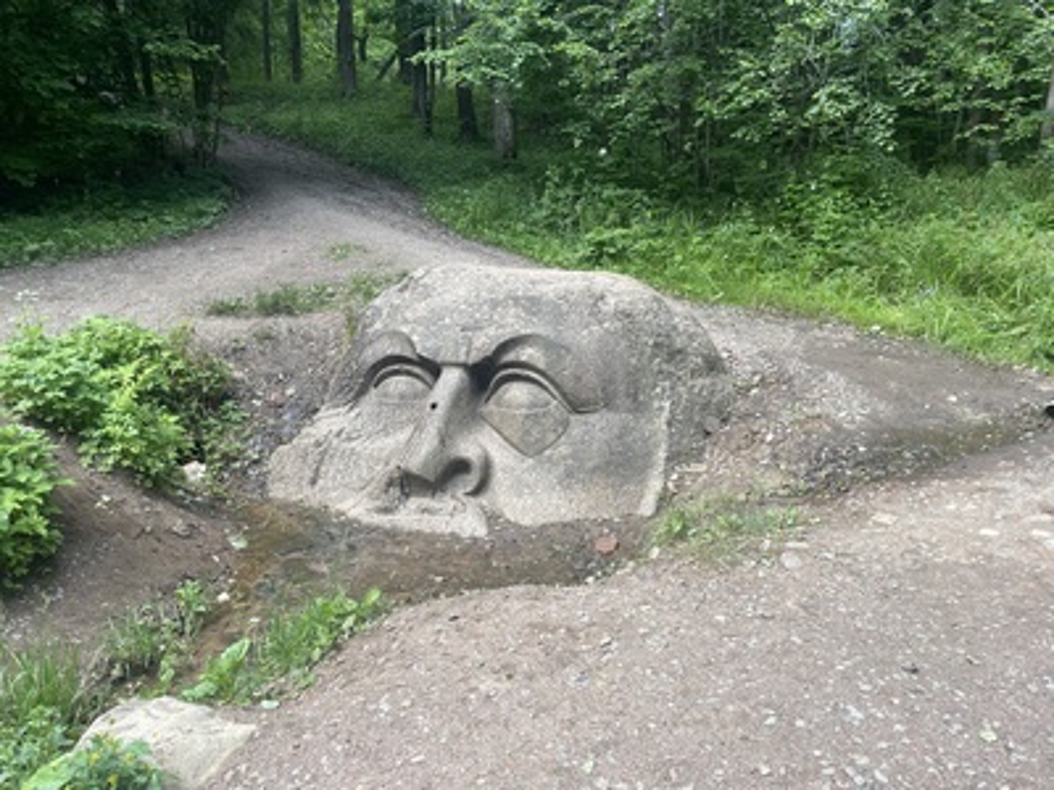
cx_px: 527
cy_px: 395
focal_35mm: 26
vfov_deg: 53.1
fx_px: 792
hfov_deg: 67.3
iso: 32
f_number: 1.6
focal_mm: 4.2
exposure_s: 1/388
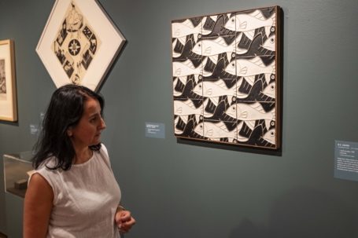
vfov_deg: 31.9
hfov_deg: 46.4
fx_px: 417
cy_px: 119
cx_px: 179
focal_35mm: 42
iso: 1000
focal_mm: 42
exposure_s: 1/40
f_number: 2.8
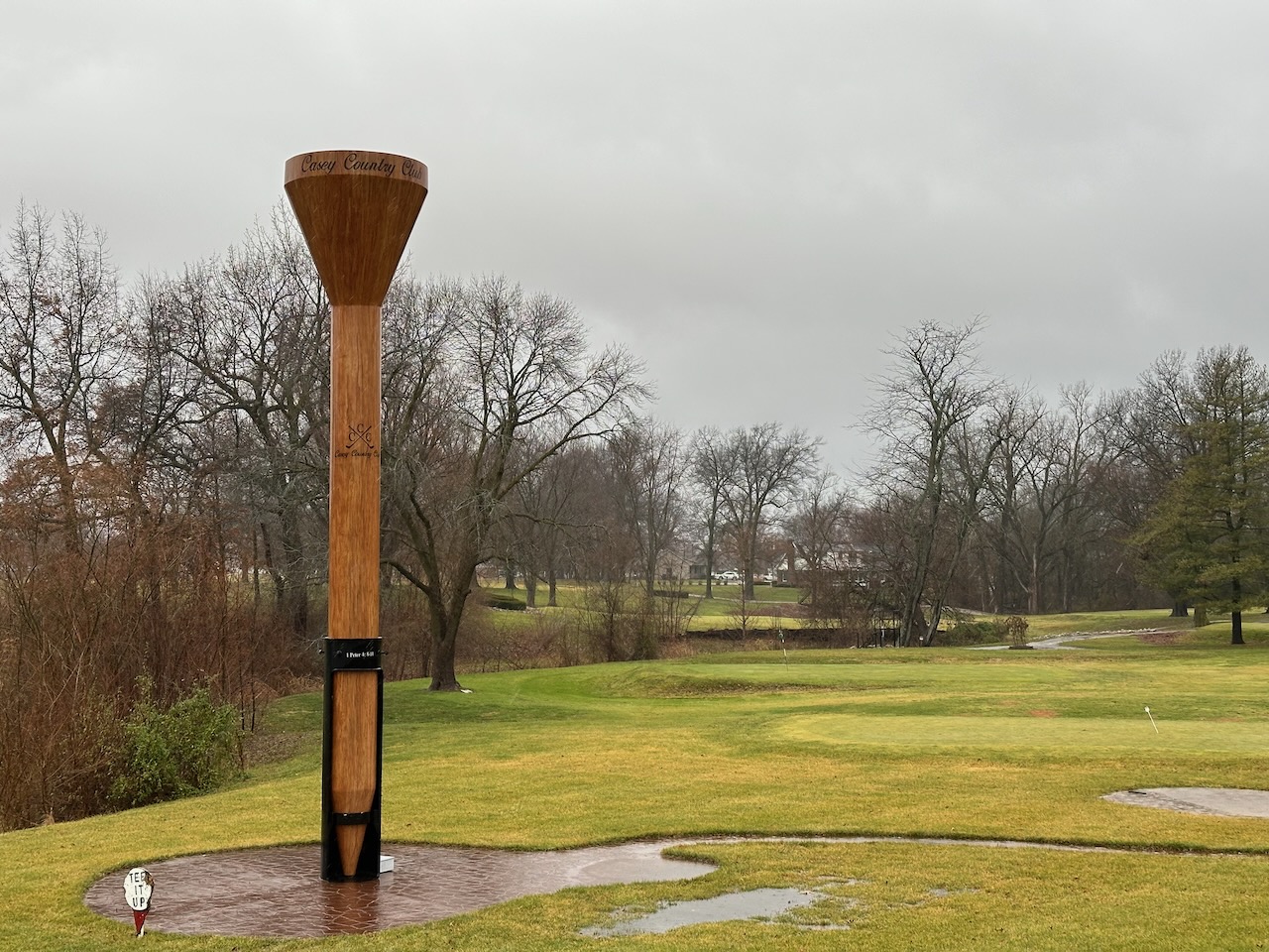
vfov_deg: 30.3
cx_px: 634
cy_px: 476
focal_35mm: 48
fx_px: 1760
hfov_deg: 39.7
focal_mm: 6.86
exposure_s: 1/335
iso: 64
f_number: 1.78
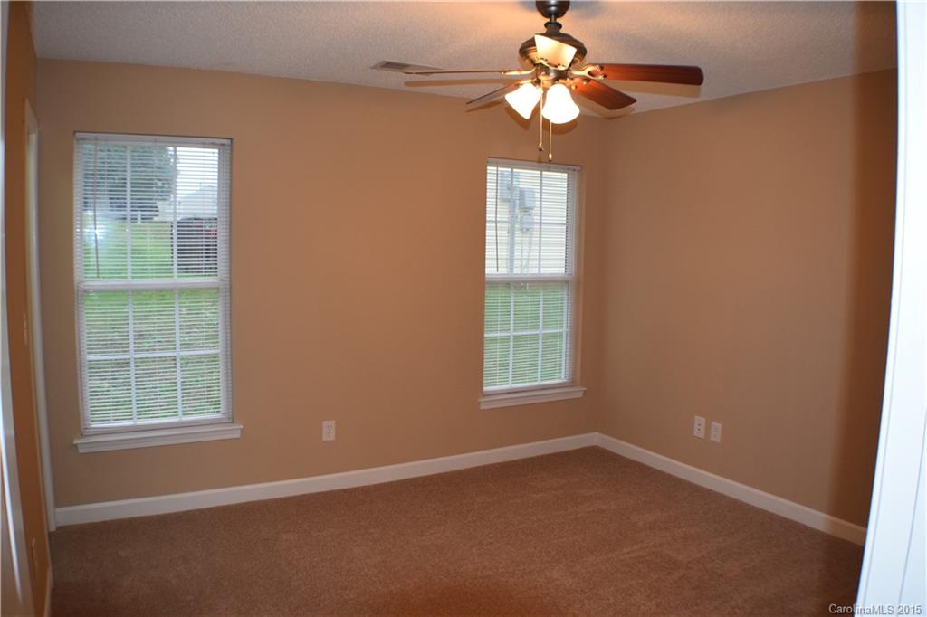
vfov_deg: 36.8
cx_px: 464
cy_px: 308
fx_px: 927
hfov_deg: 53.1
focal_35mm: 36
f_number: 4.5
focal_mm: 24
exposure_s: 1/80
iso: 800
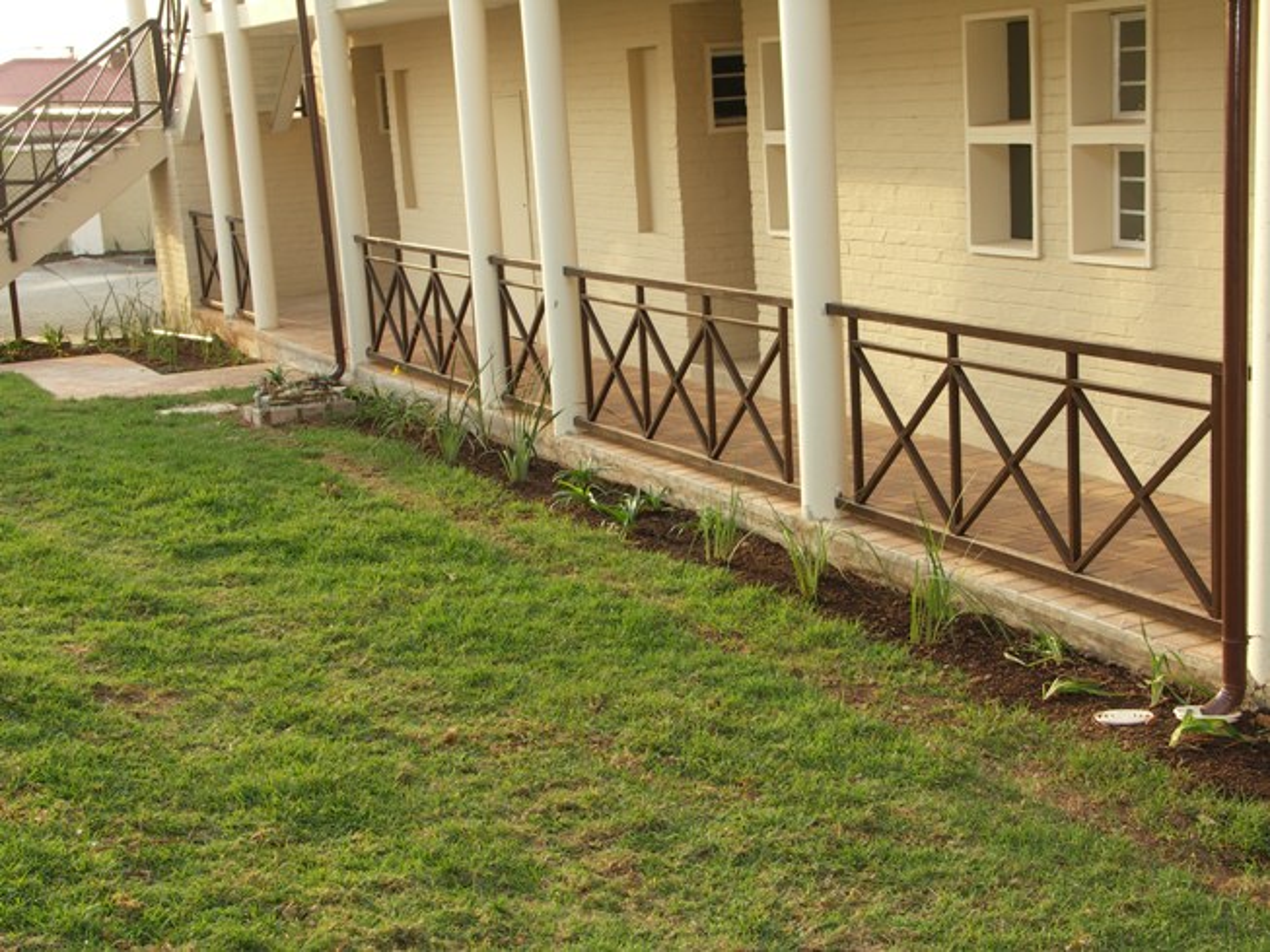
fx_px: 1725
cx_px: 635
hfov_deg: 40.4
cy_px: 476
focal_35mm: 47
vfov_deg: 30.9
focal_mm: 12.1
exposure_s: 1/100
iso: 100
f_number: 4
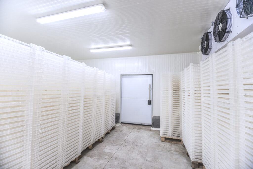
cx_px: 126
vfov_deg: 70.5
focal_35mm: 17
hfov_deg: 93.3
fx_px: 119
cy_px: 84
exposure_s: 1/3
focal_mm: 17
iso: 160
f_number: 8
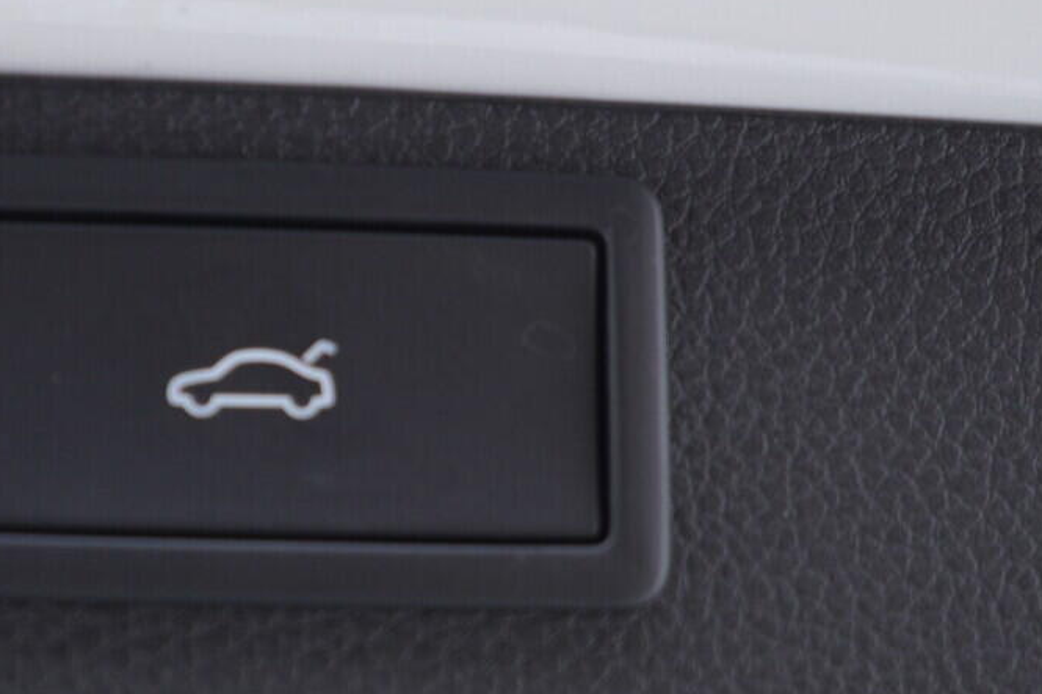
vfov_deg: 17.5
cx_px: 260
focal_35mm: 78
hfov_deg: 25.7
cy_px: 346
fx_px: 2257
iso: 200
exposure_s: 1/40
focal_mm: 24
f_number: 2.8
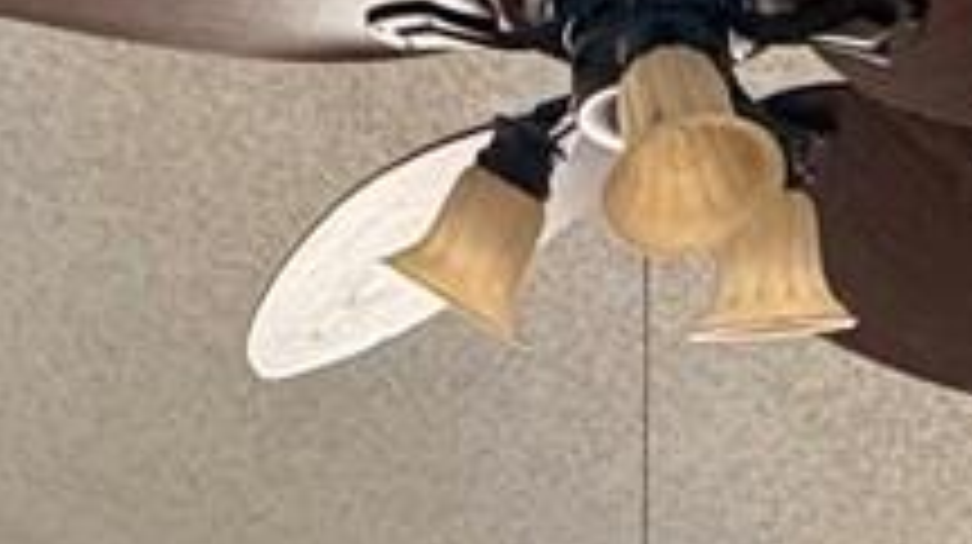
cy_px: 1569
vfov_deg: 8.9
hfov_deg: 18.9
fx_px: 2910
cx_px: 680
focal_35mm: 113
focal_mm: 2.22
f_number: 2.2
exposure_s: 1/99
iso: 125
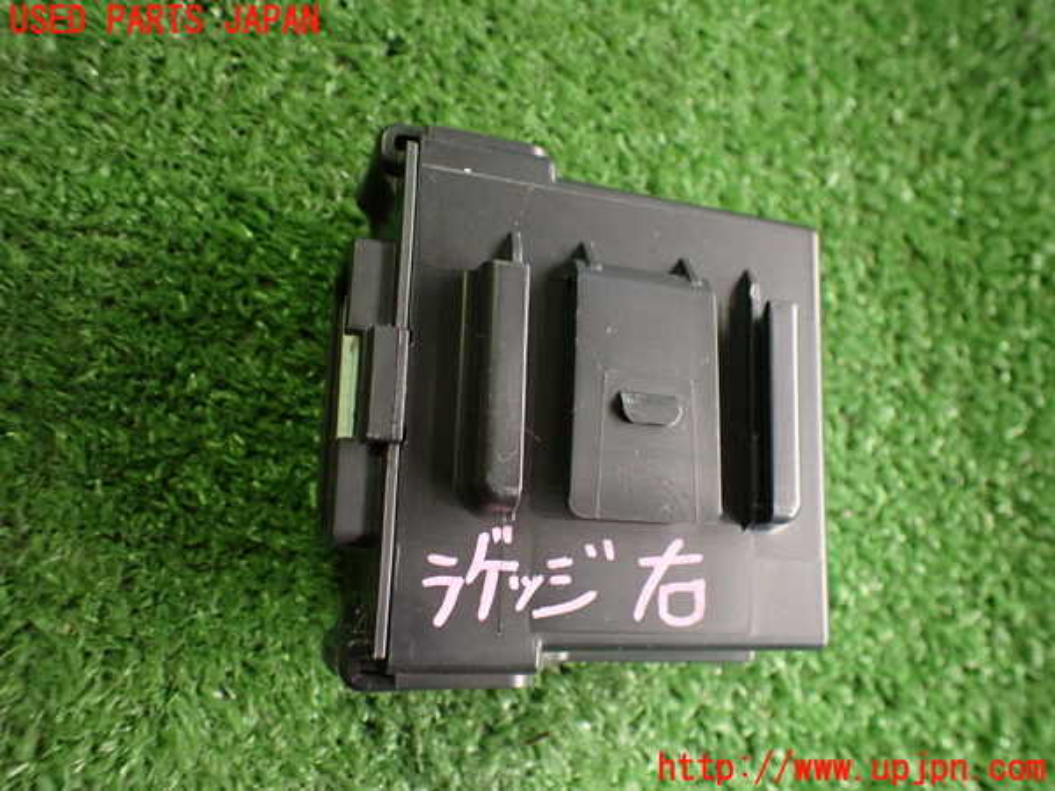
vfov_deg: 46.8
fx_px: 914
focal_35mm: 30
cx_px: 528
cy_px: 396
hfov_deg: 60.0
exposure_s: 1/80
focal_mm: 5.4
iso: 800
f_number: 2.3
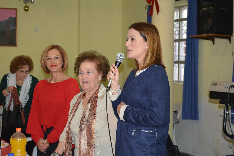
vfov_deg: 19.8
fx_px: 449
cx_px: 117
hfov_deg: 29.2
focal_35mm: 69
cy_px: 78
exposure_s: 1/60
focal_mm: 46
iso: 1100
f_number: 5
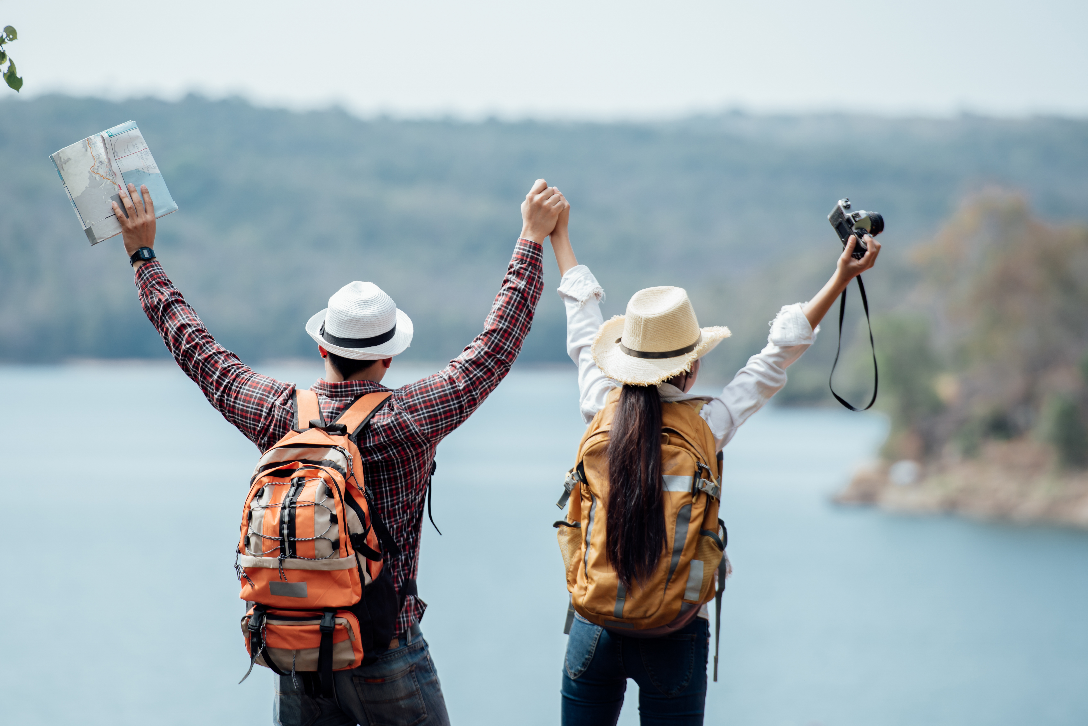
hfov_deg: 8.5
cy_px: 316
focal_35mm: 243
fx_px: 7346
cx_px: 427
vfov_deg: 5.7
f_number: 4
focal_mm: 200
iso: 100
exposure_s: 1/320
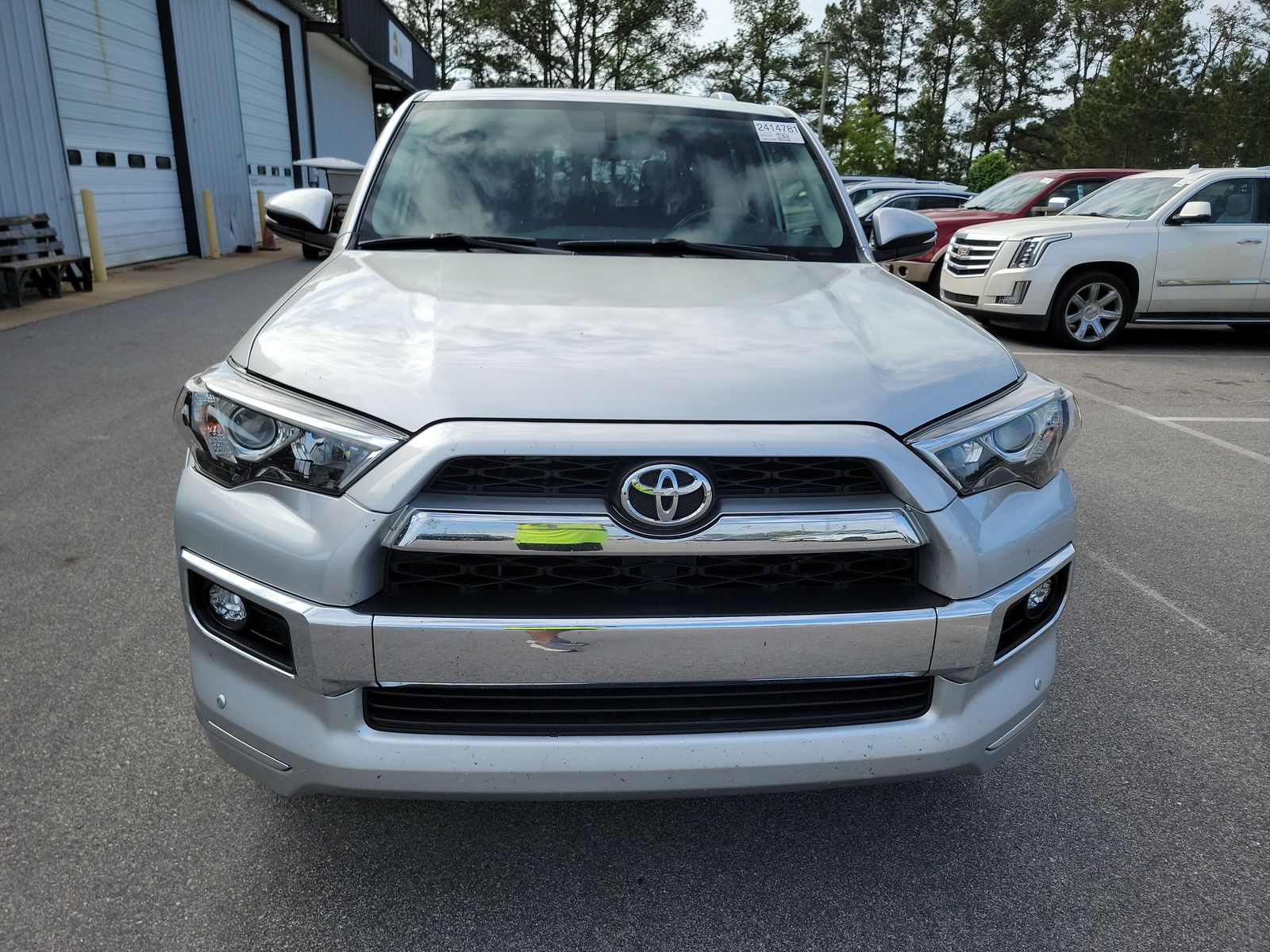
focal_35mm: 24
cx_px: 635
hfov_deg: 71.6
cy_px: 476
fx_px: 881
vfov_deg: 56.8
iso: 50
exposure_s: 1/666
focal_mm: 6.7
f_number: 1.8
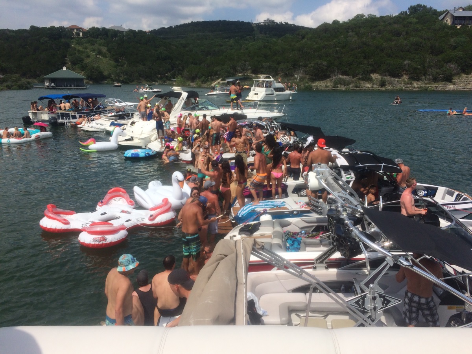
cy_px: 177
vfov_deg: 48.2
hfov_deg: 61.7
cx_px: 236
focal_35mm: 29
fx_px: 395
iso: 32
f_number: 2.2
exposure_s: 1/3731
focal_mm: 4.15
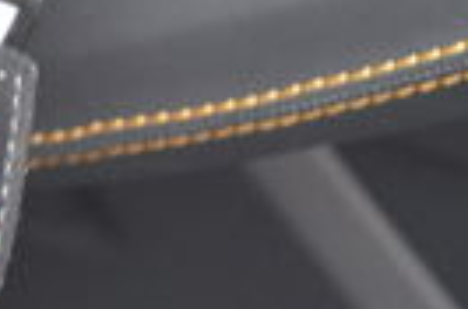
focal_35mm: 277
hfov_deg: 7.2
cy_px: -358
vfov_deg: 4.8
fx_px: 3592
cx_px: -447
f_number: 4.8
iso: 800
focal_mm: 32
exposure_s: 1/50
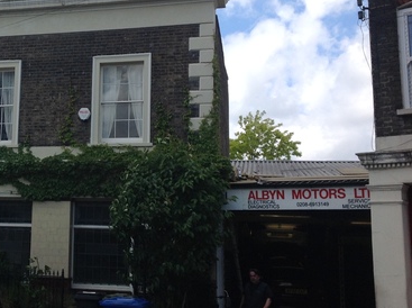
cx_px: 62
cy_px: 134
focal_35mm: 61
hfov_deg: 30.7
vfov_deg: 23.9
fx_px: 725
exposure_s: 1/1592
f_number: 2.4
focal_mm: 4.28
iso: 50
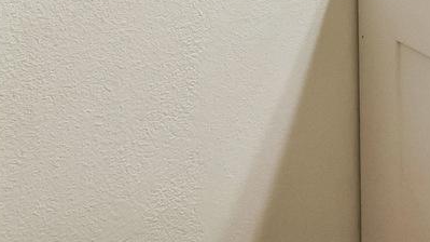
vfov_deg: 10.4
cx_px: 626
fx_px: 980
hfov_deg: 21.3
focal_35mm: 86
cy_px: -472
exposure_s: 1/30
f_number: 9
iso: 640
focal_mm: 16
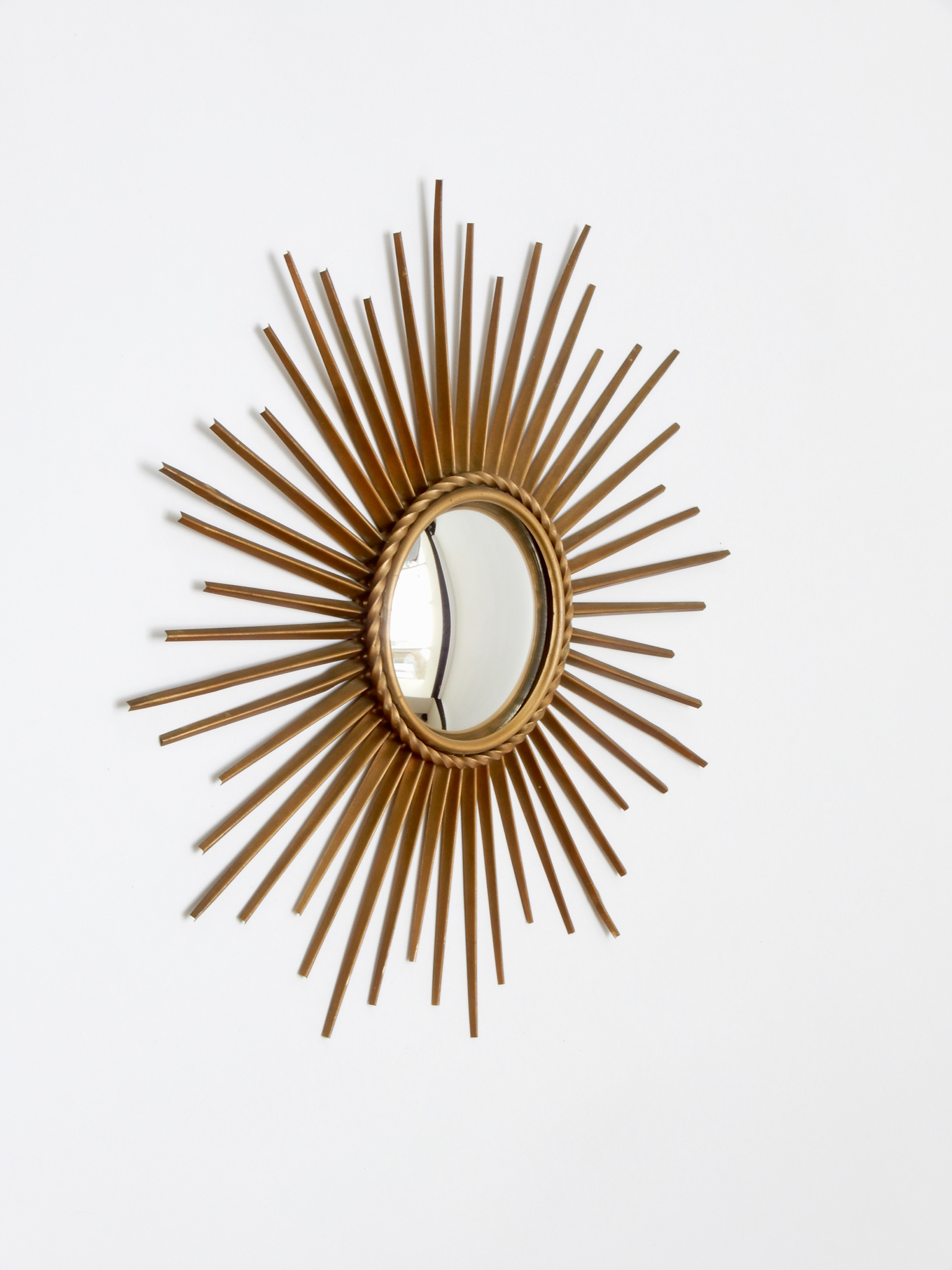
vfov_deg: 25.3
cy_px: 635
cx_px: 476
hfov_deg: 19.1
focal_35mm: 77
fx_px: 2824
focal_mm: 13.7
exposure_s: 1/1.6
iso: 80
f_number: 8
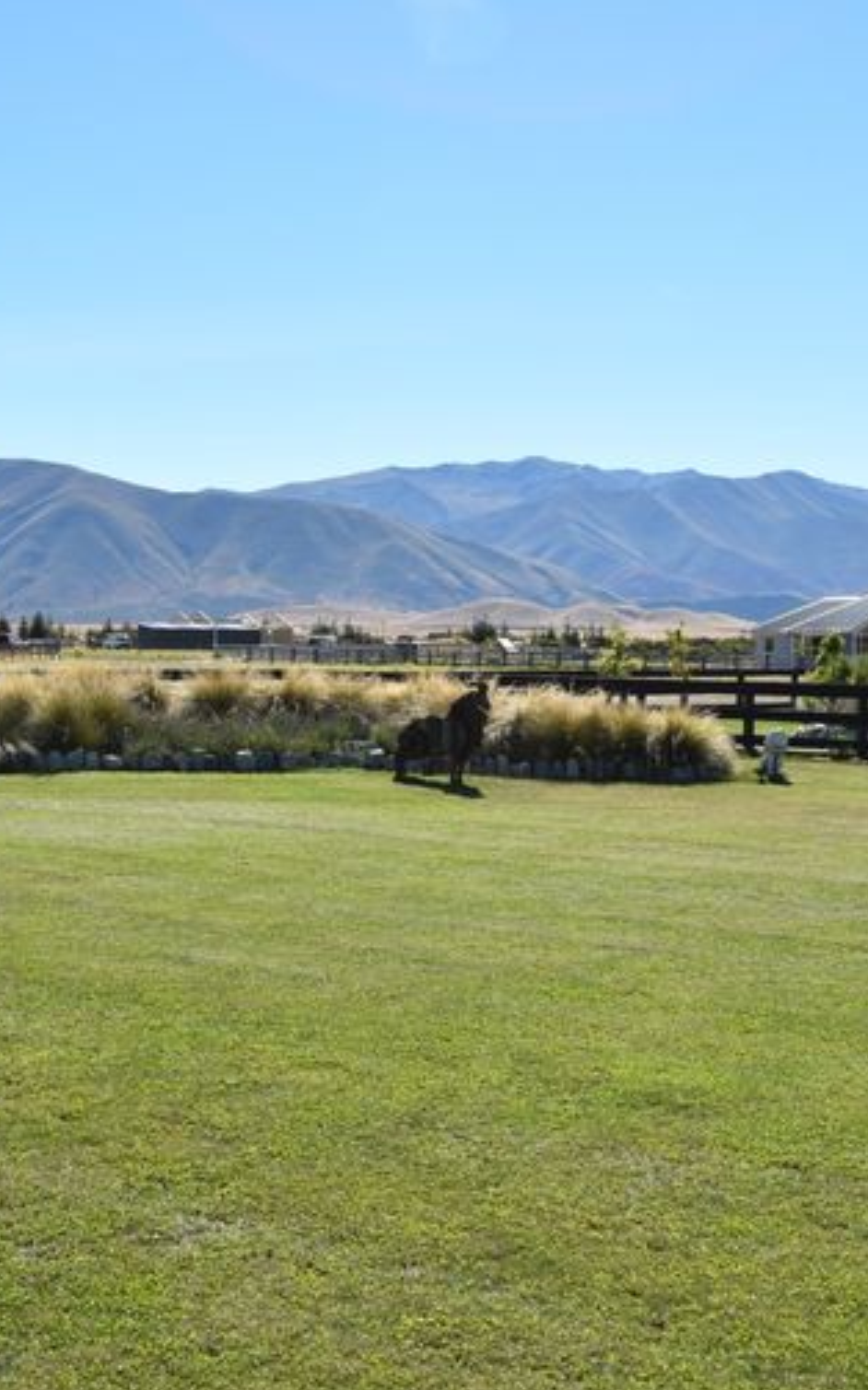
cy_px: 699
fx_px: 2121
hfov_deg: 23.1
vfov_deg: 36.3
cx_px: 359
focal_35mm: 56
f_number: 10
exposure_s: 1/400
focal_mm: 24
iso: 200
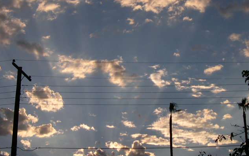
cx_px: 145
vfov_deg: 19.9
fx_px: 441
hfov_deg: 31.5
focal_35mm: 65
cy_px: 51
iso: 100
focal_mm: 8
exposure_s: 1/318
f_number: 7.6
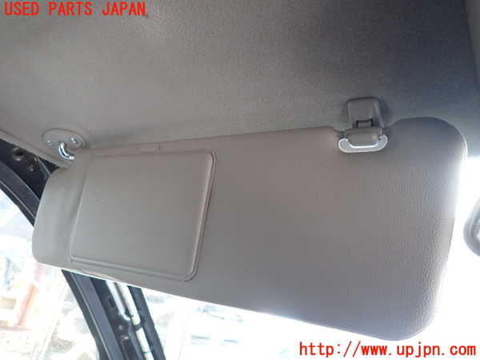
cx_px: 240
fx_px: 347
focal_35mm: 25
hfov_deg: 69.4
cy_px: 180
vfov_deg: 54.9
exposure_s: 1/60
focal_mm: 4.5
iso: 200
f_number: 2
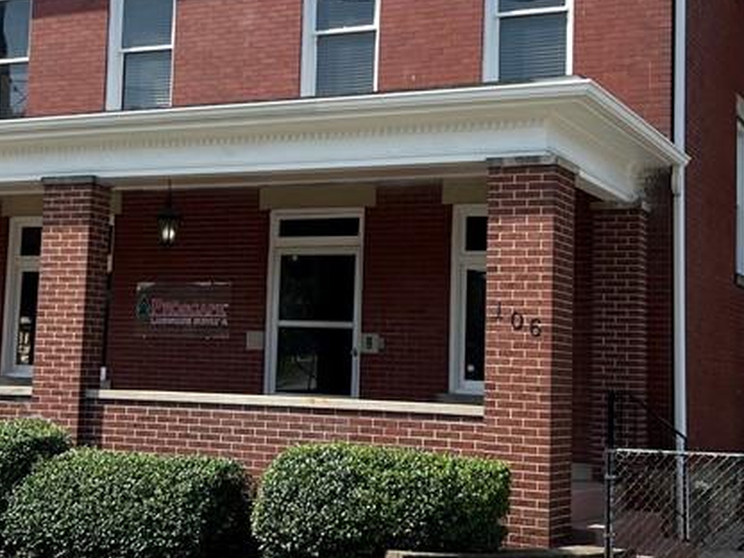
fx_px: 1376
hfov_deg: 30.2
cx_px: 300
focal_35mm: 64
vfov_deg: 22.9
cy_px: 218
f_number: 1.5
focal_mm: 5.7
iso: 50
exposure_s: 1/3077
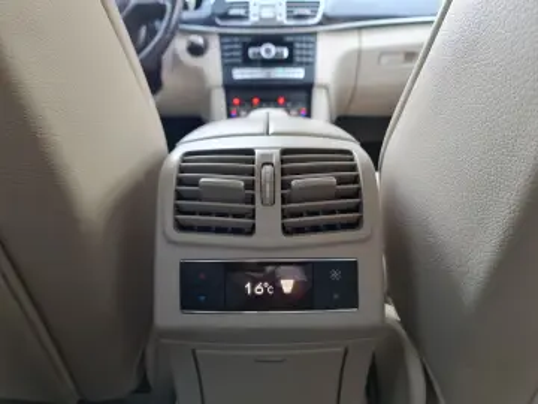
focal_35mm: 25
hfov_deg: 69.4
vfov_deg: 54.9
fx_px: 389
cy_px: 202
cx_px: 269
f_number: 1.8
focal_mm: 7
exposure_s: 1/50
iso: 250
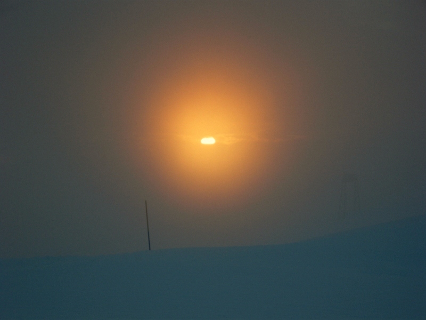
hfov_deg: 17.1
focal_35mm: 115
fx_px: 1415
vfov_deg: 12.9
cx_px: 213
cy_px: 160
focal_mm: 24.5
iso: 64
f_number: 5.1
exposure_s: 1/80.3
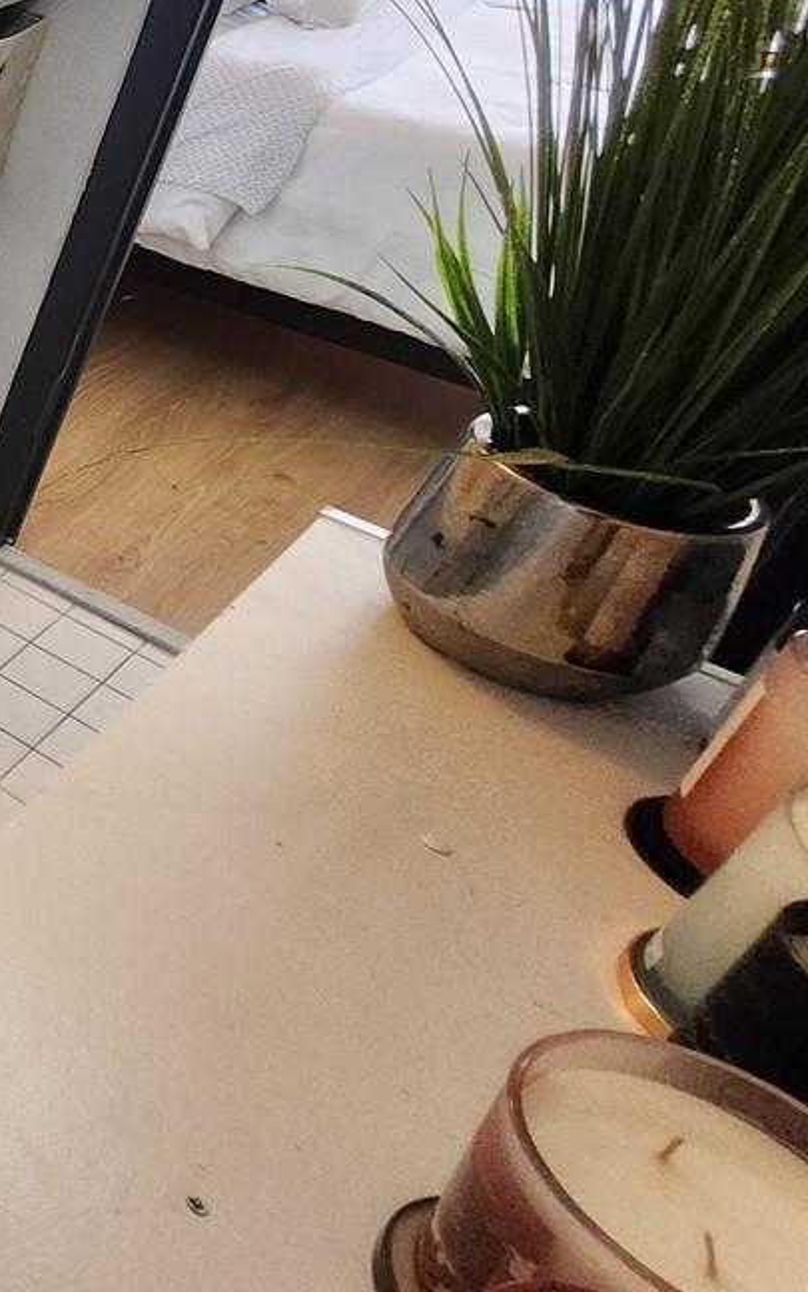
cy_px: 319
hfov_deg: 21.1
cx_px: -708
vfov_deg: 54.0
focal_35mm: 34
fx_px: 1198
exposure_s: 1/60
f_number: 2.2
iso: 250
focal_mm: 1.74
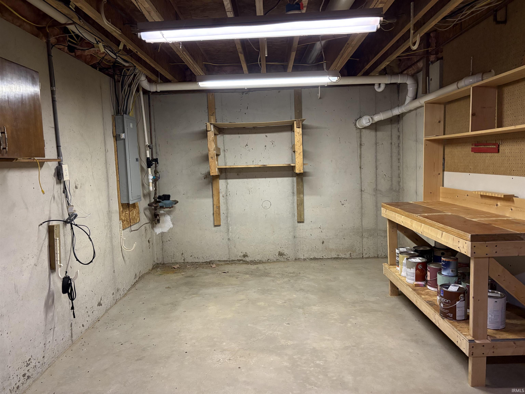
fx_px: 394
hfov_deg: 67.3
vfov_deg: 53.1
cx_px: 262
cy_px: 197
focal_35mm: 26
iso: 320
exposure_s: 1/60
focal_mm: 5.96
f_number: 1.6
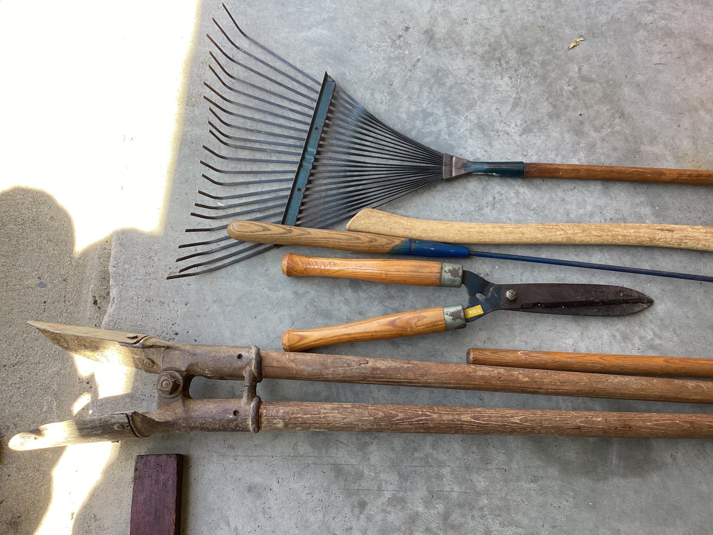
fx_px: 639
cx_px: 356
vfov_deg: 45.4
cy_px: 268
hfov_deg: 58.3
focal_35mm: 31
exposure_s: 1/120
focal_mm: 3.3
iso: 40
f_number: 2.4
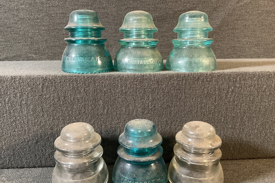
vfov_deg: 42.2
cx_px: 139
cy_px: 103
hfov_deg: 60.3
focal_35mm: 31
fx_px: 237
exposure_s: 1/40
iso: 200
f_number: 1.8
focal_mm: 3
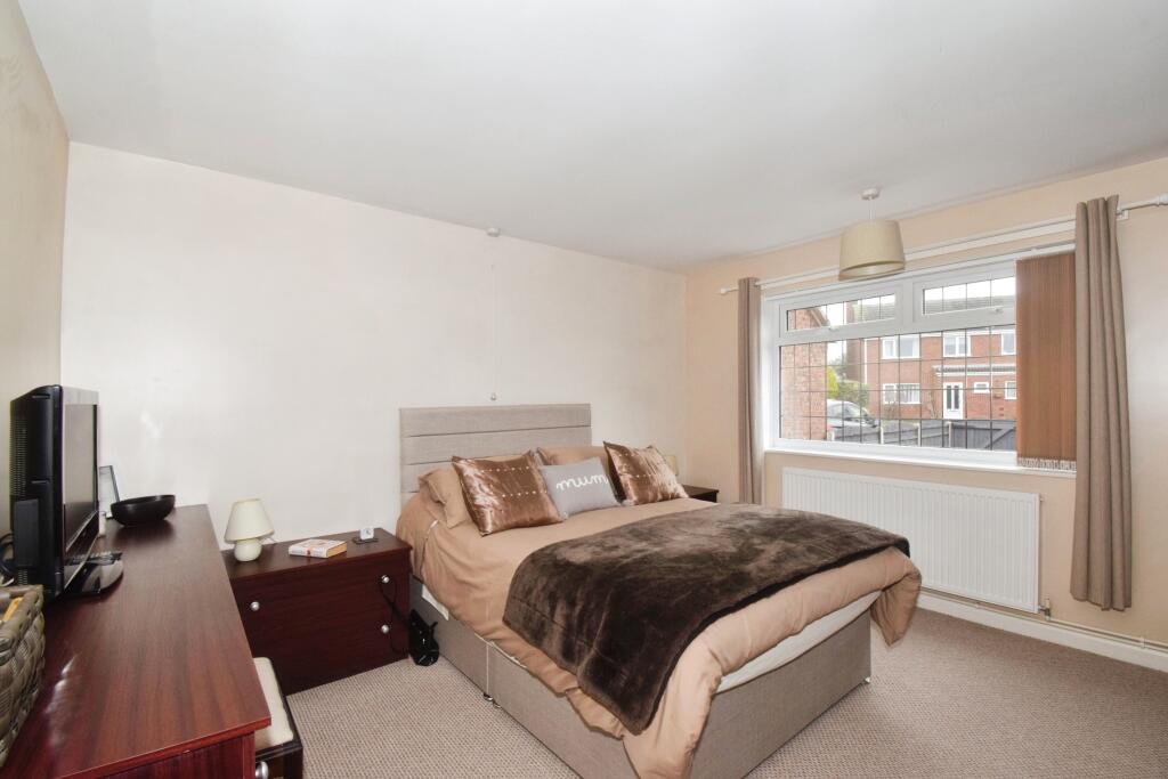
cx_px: 584
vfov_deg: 77.3
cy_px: 390
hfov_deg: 100.4
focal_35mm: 15
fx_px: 487
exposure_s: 1/60
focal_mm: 10
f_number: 13
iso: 1000
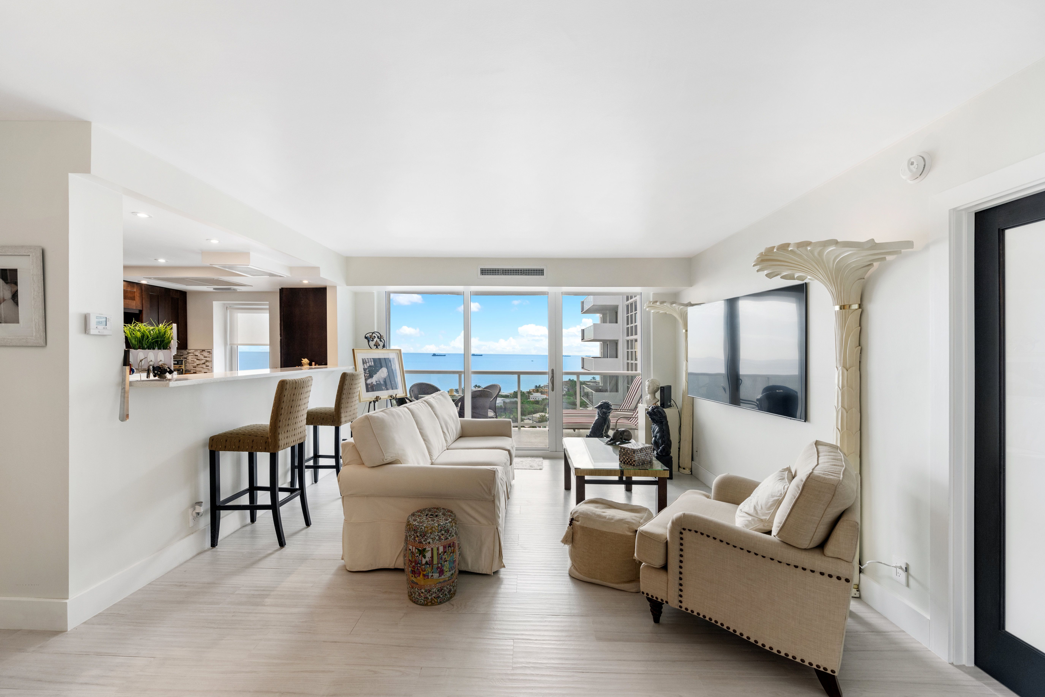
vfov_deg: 77.3
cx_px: 522
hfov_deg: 100.4
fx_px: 435
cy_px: 348
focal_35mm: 15
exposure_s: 1/15
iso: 250
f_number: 7.1
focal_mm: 15
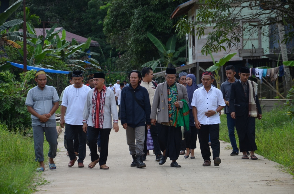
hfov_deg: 13.1
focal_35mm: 158
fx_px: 1283
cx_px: 147
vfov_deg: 8.7
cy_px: 97
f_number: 5.6
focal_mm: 105
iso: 200
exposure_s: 1/500
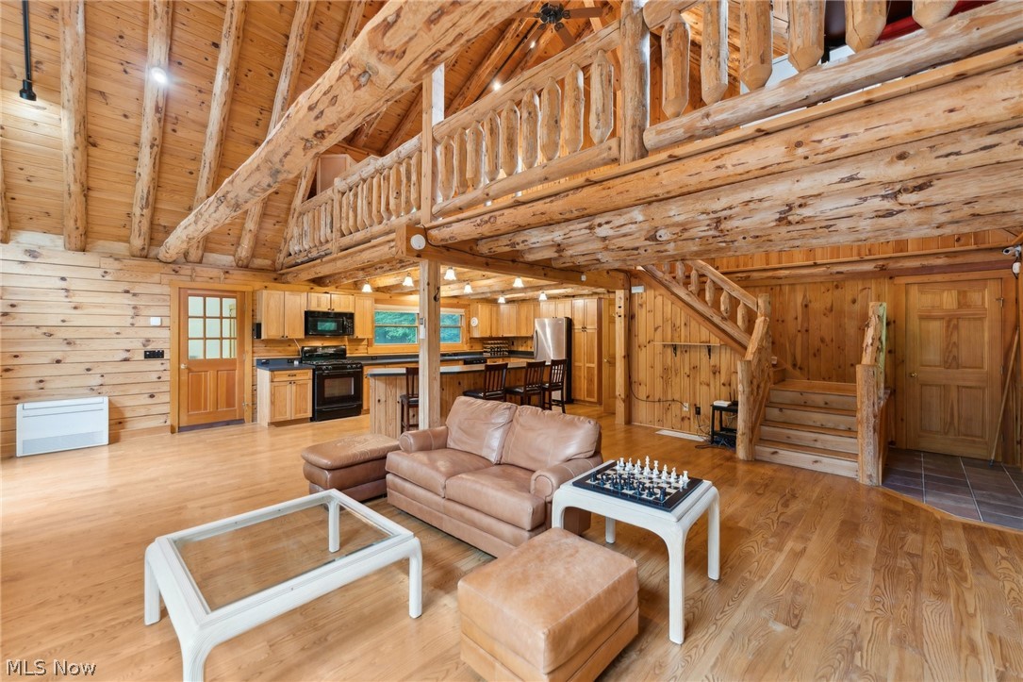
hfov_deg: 104.3
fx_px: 398
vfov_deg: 81.2
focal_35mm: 14
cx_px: 512
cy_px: 341
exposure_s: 1/30
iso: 640
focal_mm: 14
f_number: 2.8
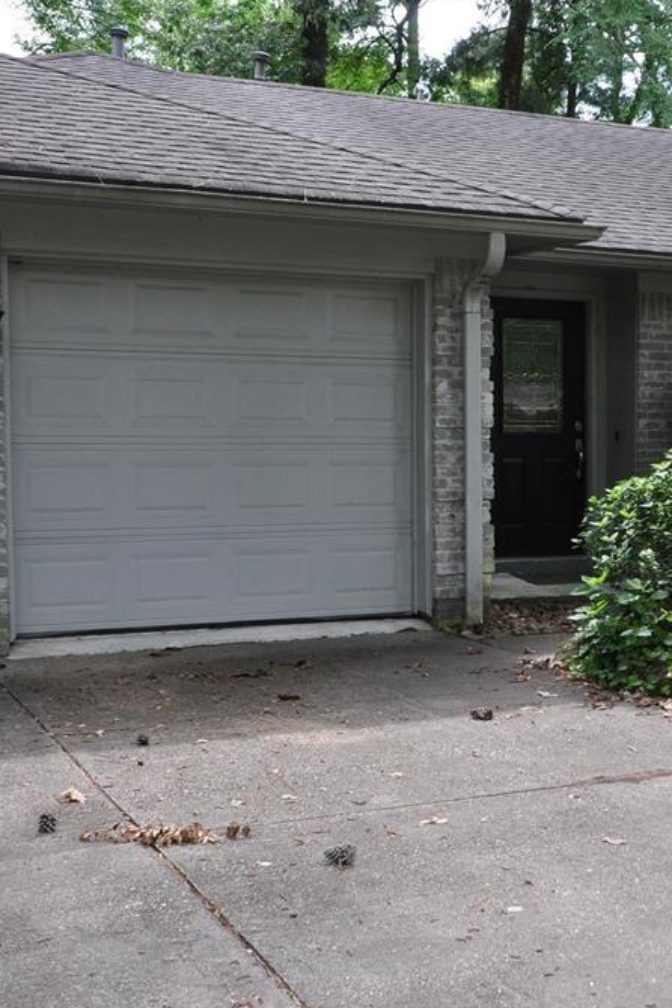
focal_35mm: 55
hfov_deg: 23.7
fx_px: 1540
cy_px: 503
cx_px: 649
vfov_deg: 36.2
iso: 800
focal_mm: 24
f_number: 9
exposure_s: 1/125
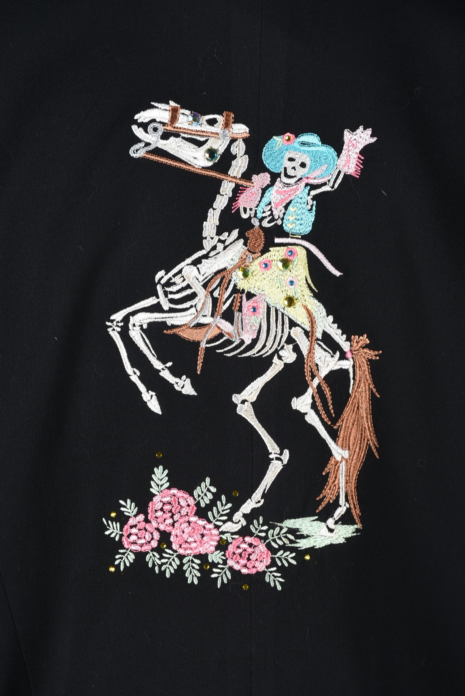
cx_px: 232
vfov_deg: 15.2
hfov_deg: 10.2
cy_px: 348
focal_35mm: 135
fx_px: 2611
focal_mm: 90
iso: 200
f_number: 11
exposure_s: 1/125
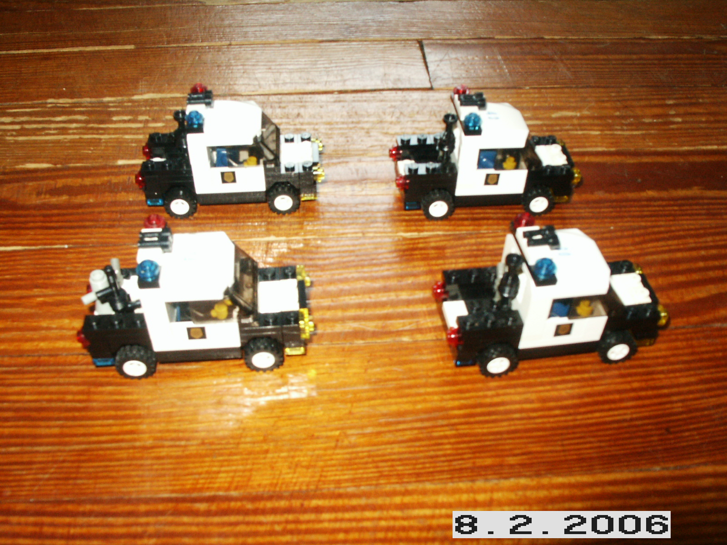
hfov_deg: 52.6
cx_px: 364
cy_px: 272
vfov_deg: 40.7
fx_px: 735
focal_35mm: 35
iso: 200
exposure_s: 1/45
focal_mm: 7.18
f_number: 6.7
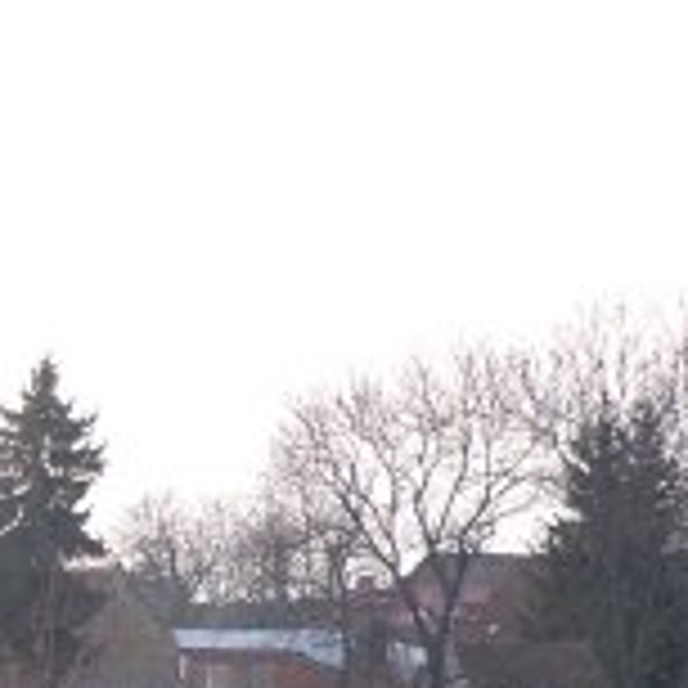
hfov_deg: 9.9
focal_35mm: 166
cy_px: 1039
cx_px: -616
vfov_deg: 10.2
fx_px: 3733
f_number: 3.1
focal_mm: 7.4
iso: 80
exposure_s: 1/60
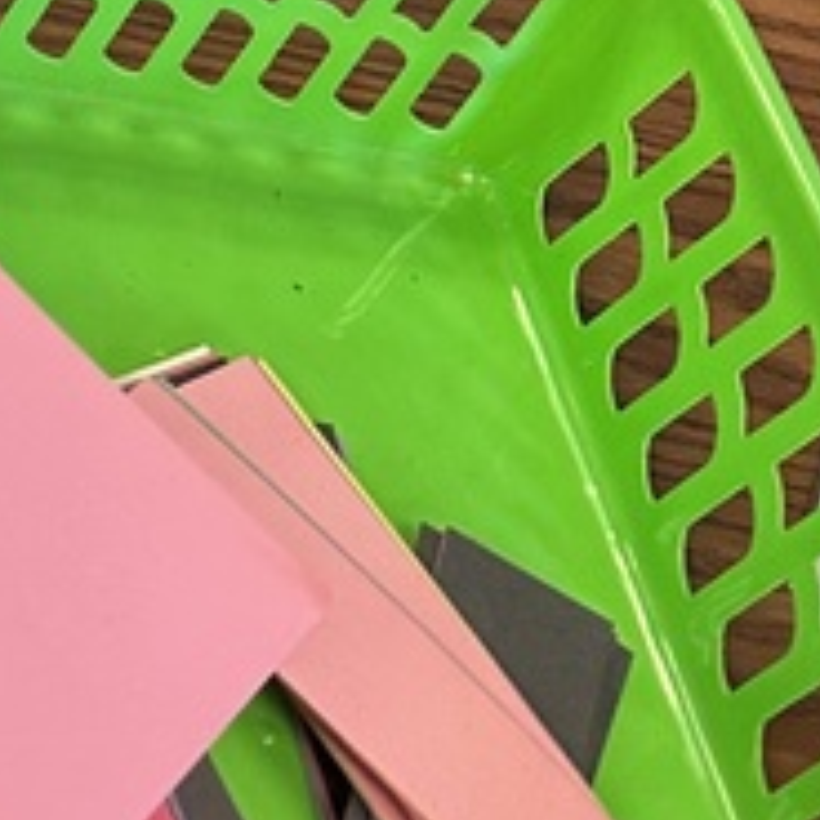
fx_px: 3162
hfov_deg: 12.7
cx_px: -878
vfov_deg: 12.7
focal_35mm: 118
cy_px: -873
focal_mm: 6.86
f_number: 1.78
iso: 160
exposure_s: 1/60
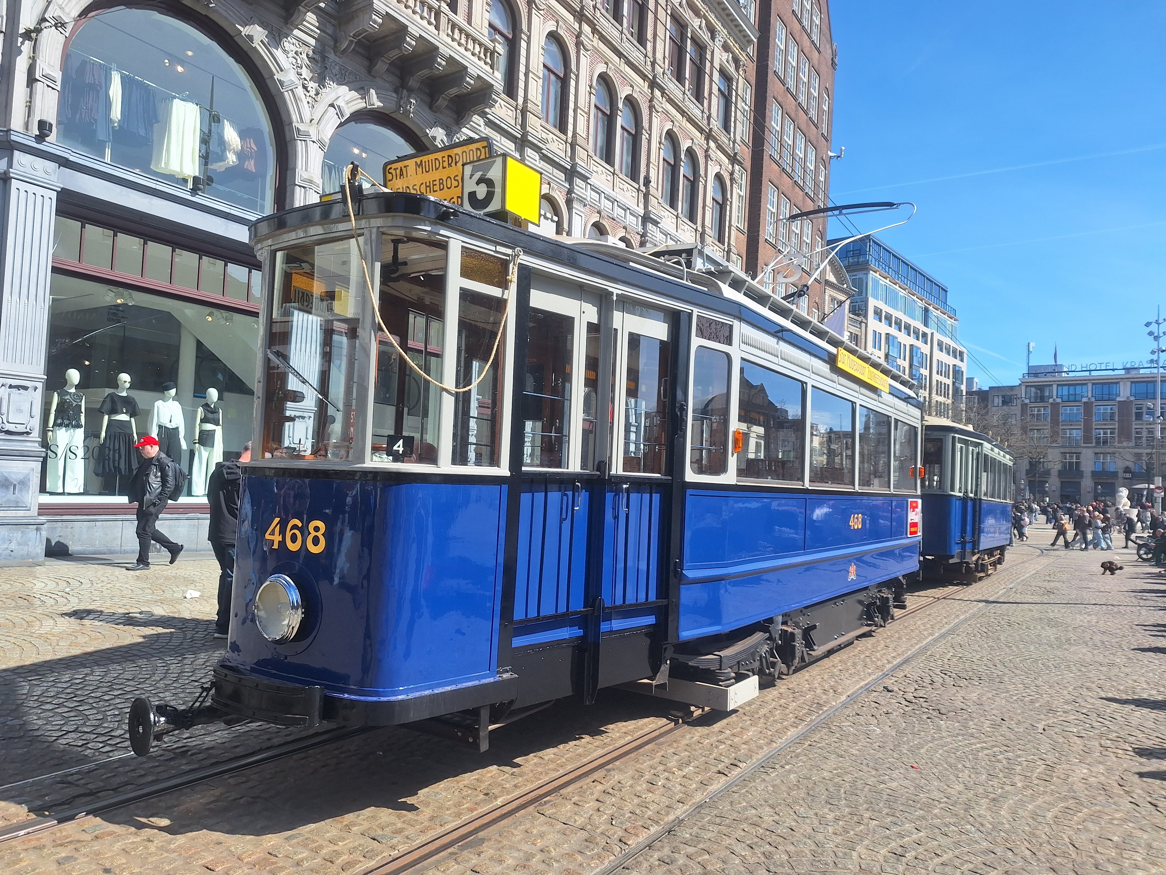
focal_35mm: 23
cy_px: 438
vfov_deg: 58.9
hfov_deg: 73.9
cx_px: 583
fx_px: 775
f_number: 1.8
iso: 40
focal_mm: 5.54
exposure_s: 1/2033
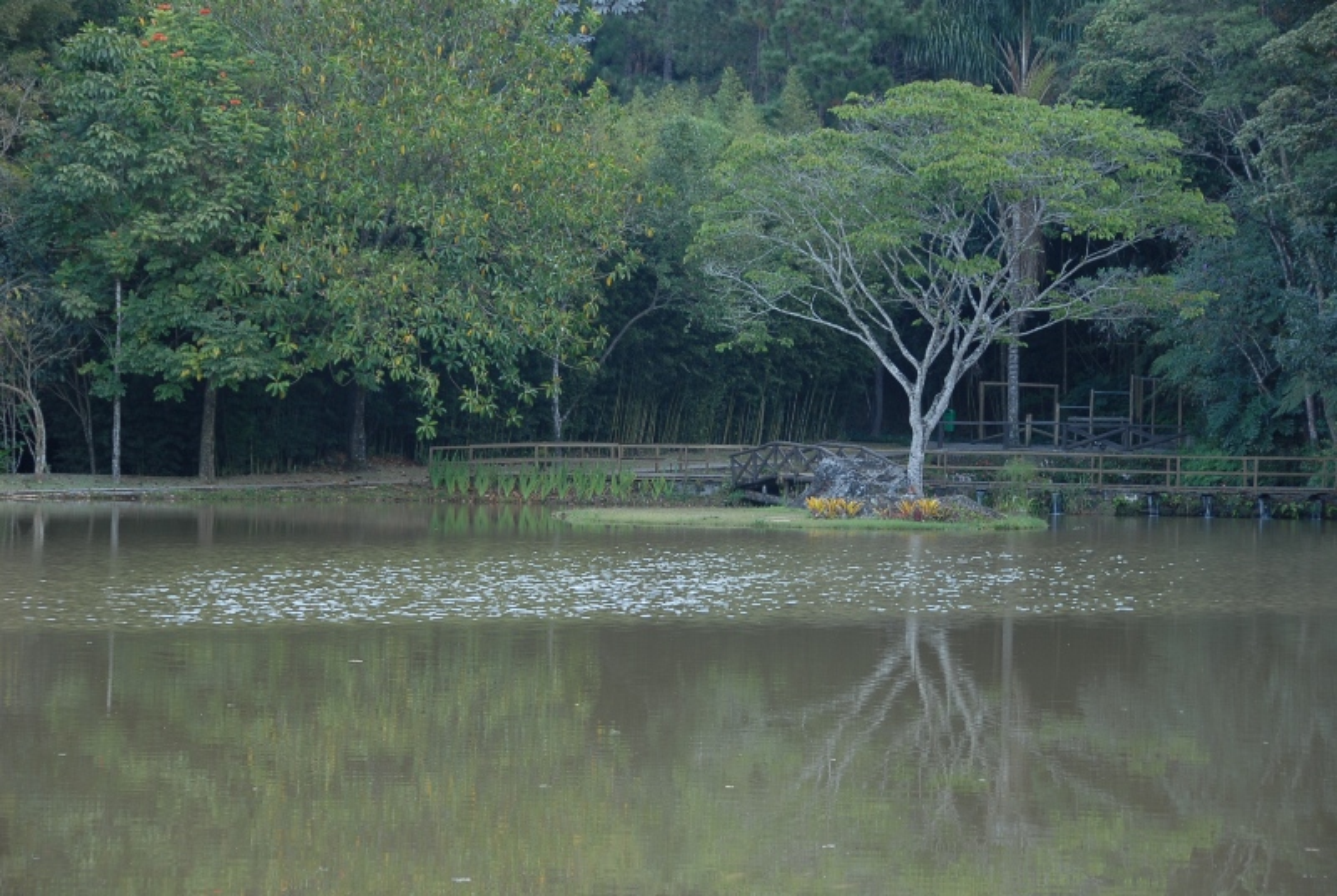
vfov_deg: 11.5
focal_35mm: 120
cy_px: 448
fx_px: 4463
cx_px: 668
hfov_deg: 17.0
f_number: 5
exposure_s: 1/13
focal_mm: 80
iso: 100
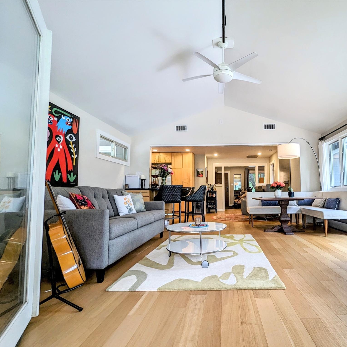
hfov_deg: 76.1
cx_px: 221
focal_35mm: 19
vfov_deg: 77.7
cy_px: 175
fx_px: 215
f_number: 2.2
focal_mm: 2.35
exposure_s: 1/60
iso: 80
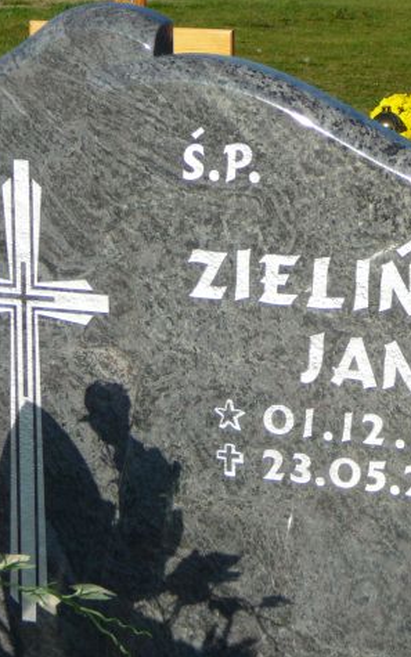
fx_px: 2096
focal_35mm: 117
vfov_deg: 17.8
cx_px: 351
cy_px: 329
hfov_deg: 11.1
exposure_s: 1/800
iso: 80
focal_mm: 12.2
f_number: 3.8
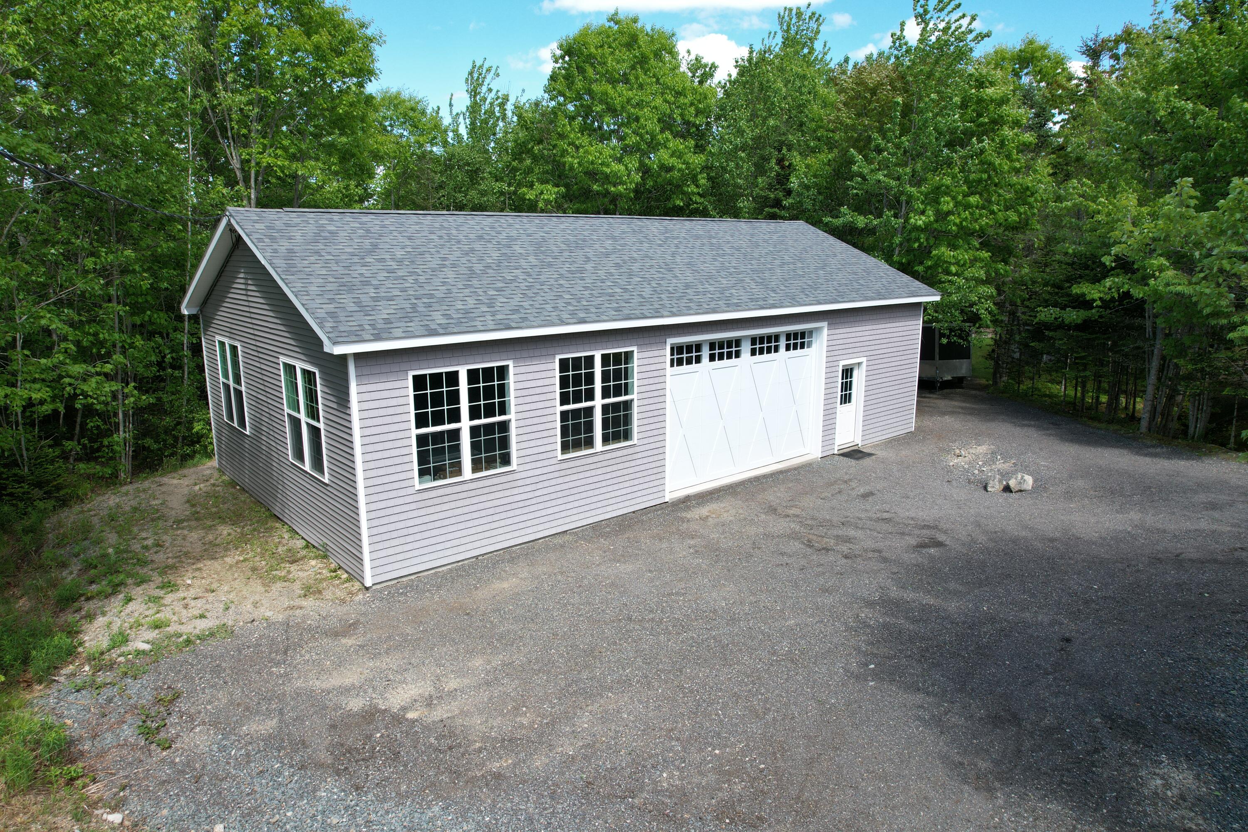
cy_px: 416
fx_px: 763
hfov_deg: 78.6
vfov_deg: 57.2
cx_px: 624
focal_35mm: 22
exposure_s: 1/725
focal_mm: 8.38
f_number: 2.8
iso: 100
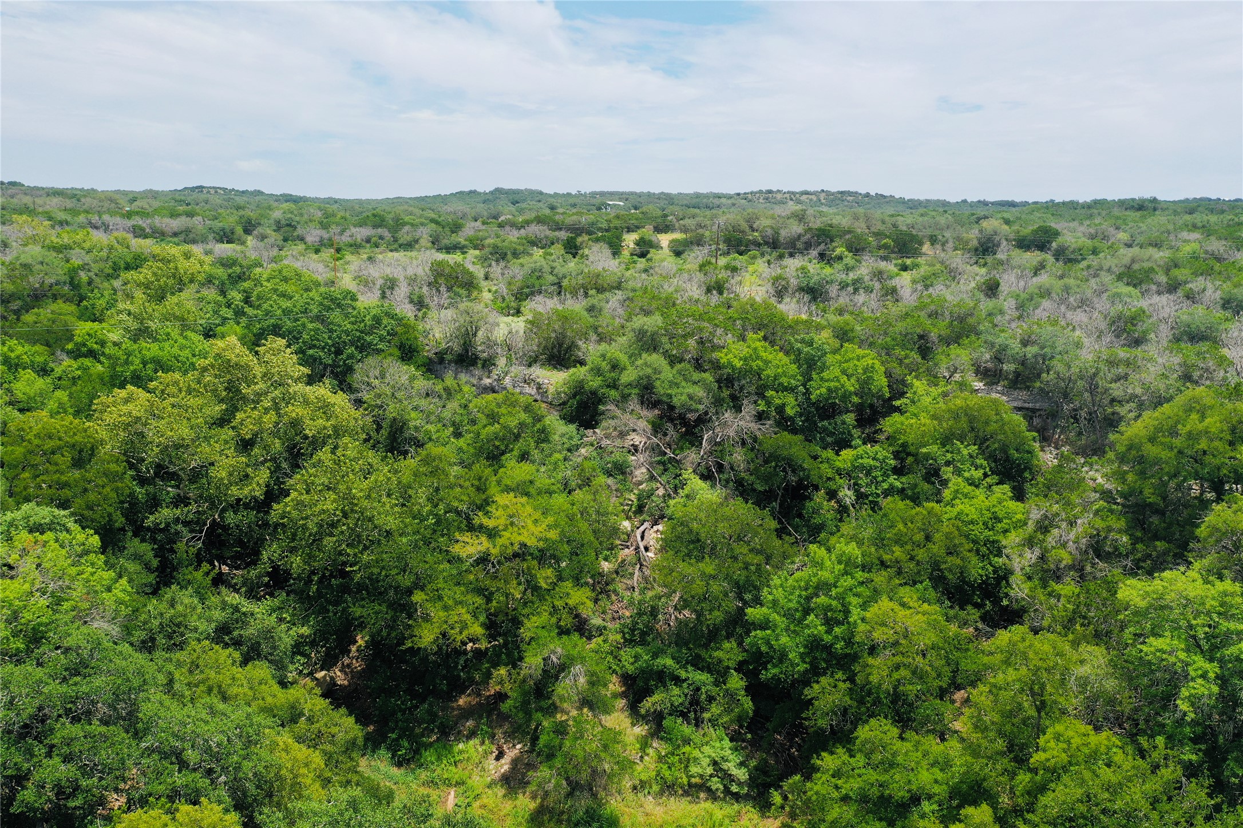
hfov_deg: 65.5
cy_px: 414
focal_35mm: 28
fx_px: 967
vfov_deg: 46.4
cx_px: 622
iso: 100
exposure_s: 1/640
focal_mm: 10.26
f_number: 5.6
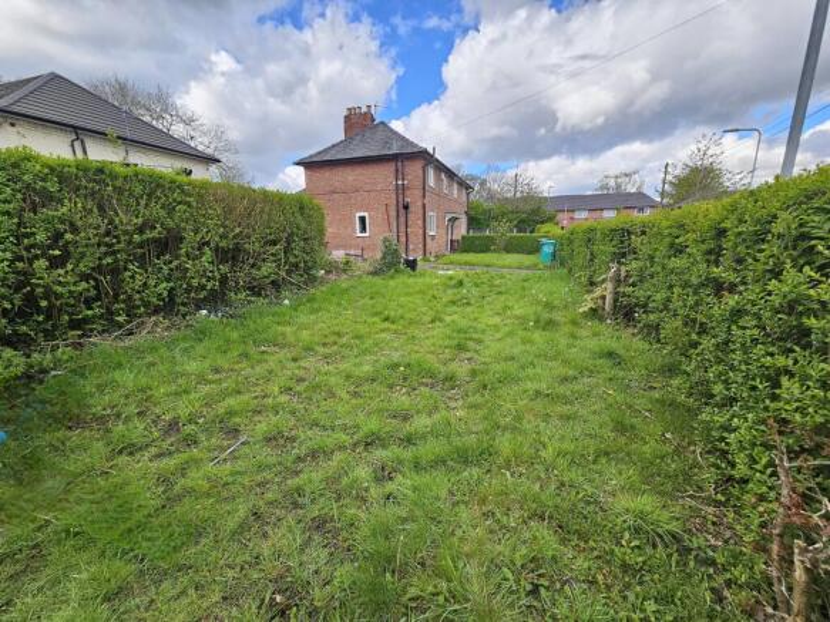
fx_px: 312
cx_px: 415
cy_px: 311
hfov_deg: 106.2
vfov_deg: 89.9
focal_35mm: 13
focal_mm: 2.2
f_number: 2.2
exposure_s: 1/400
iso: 50
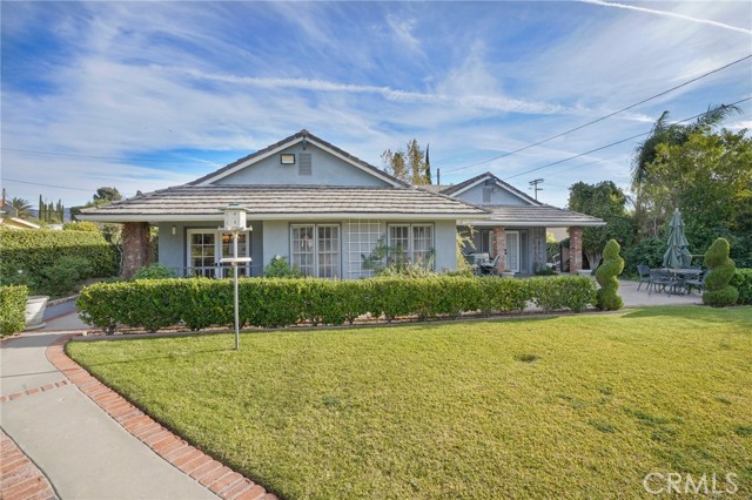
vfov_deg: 73.7
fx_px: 334
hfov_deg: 96.8
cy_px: 250
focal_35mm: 16
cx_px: 376
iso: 500
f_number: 11
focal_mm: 16
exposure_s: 1/30
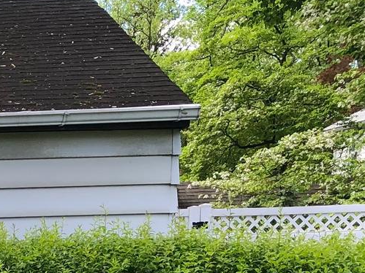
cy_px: 543
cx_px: -242
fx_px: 1212
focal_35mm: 115
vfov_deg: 11.6
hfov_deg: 15.3
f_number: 1.8
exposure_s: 1/408
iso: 20
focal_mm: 3.99
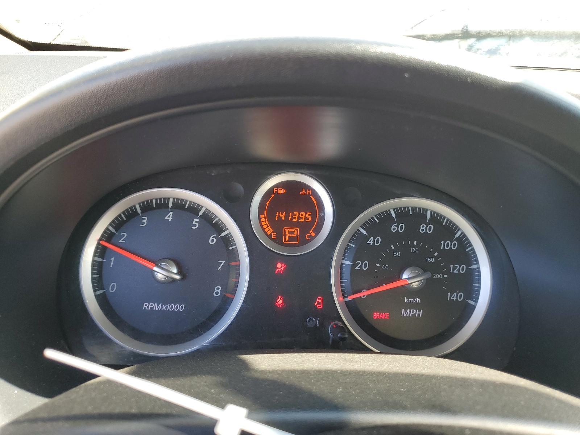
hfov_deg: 67.3
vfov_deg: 53.1
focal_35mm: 26
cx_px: 290
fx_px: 436
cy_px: 218
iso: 50
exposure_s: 1/156
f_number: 1.5
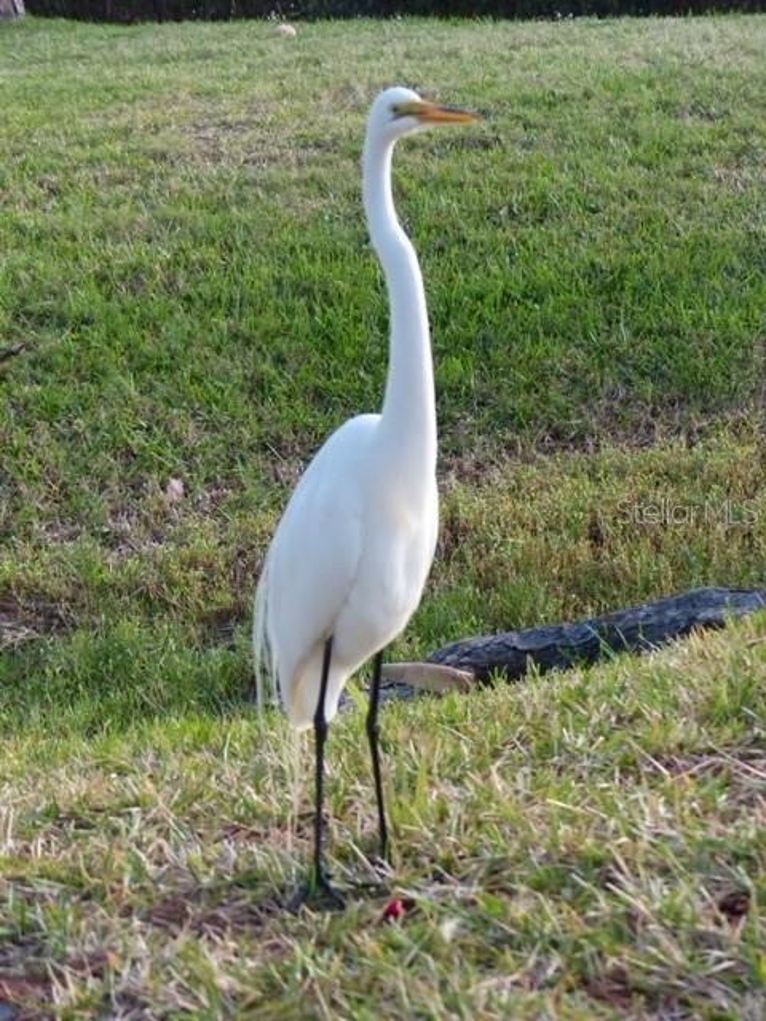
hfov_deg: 15.2
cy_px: 510
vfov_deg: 20.2
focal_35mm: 97
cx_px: 383
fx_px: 2862
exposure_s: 1/60
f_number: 2.8
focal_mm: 17.4
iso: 250
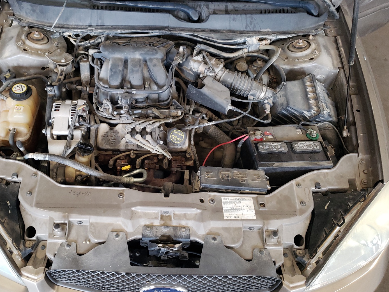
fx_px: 337
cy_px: 143
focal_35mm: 30
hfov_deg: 59.8
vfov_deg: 46.8
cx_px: 172
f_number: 1.5
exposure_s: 1/60.2
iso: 154
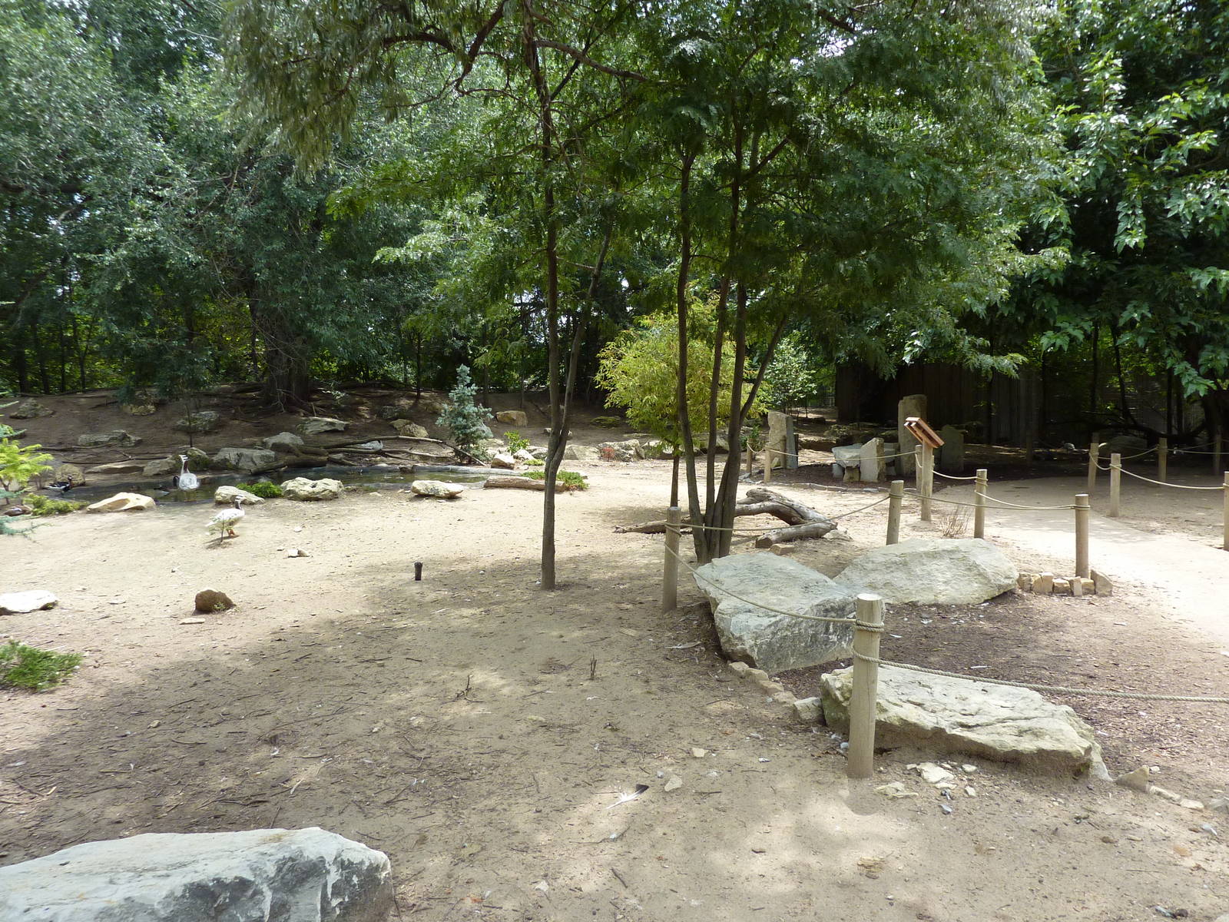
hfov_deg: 69.4
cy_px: 461
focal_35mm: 25
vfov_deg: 54.9
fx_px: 888
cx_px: 614
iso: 160
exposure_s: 1/500
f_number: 3.3
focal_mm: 4.1
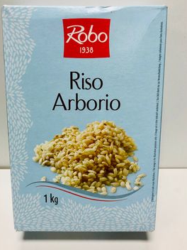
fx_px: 245
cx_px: 82
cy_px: 123
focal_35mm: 34
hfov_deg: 41.7
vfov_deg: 54.0
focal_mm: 4
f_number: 1.8
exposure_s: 1/33
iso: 25
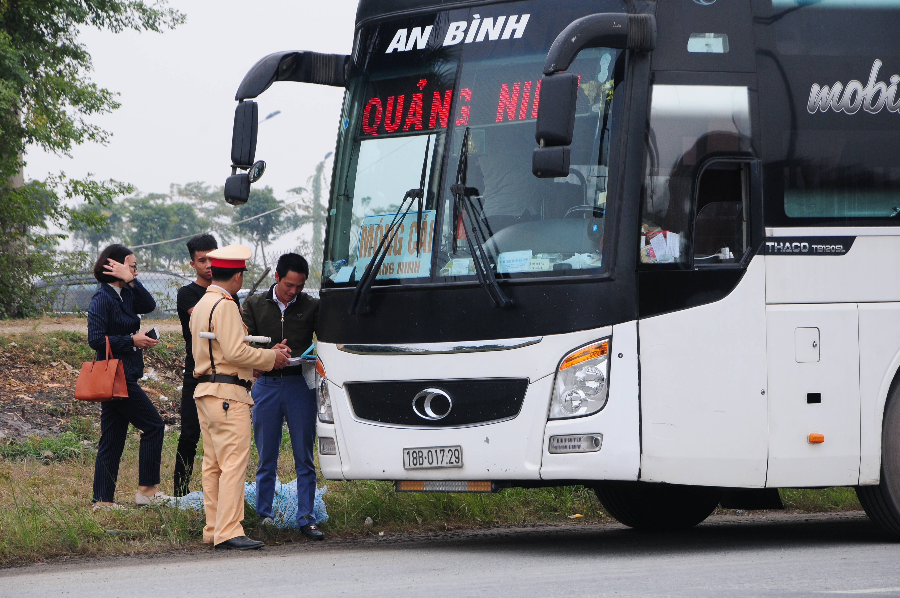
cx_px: 450
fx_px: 3933
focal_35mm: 158
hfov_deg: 13.1
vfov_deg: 8.7
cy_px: 299
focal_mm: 105
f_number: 11
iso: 400
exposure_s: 1/200
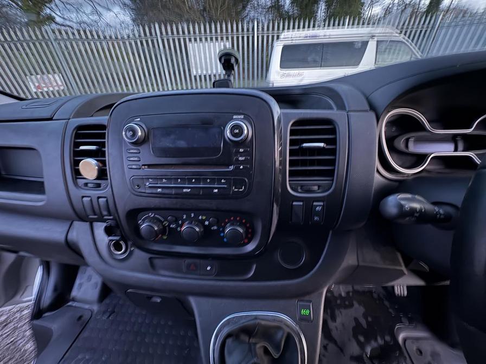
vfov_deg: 85.7
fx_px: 197
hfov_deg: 102.1
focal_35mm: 14
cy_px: 182
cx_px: 243
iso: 640
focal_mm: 2.22
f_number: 2.2
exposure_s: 1/8
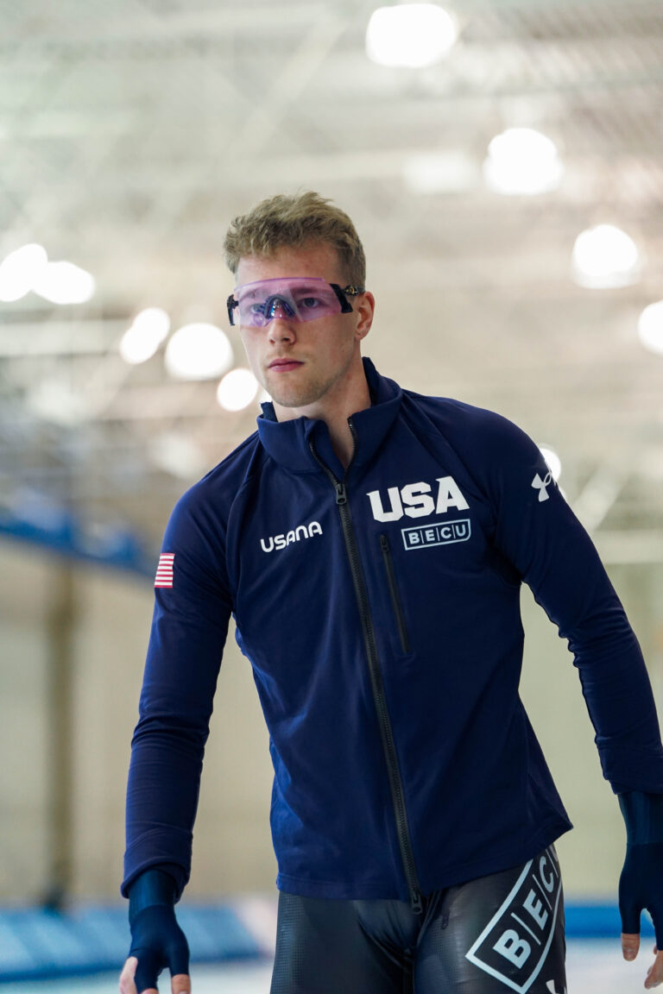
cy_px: 497
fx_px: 3674
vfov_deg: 15.4
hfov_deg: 10.3
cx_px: 332
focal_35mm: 133
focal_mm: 133
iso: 3200
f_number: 2.8
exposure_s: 1/800
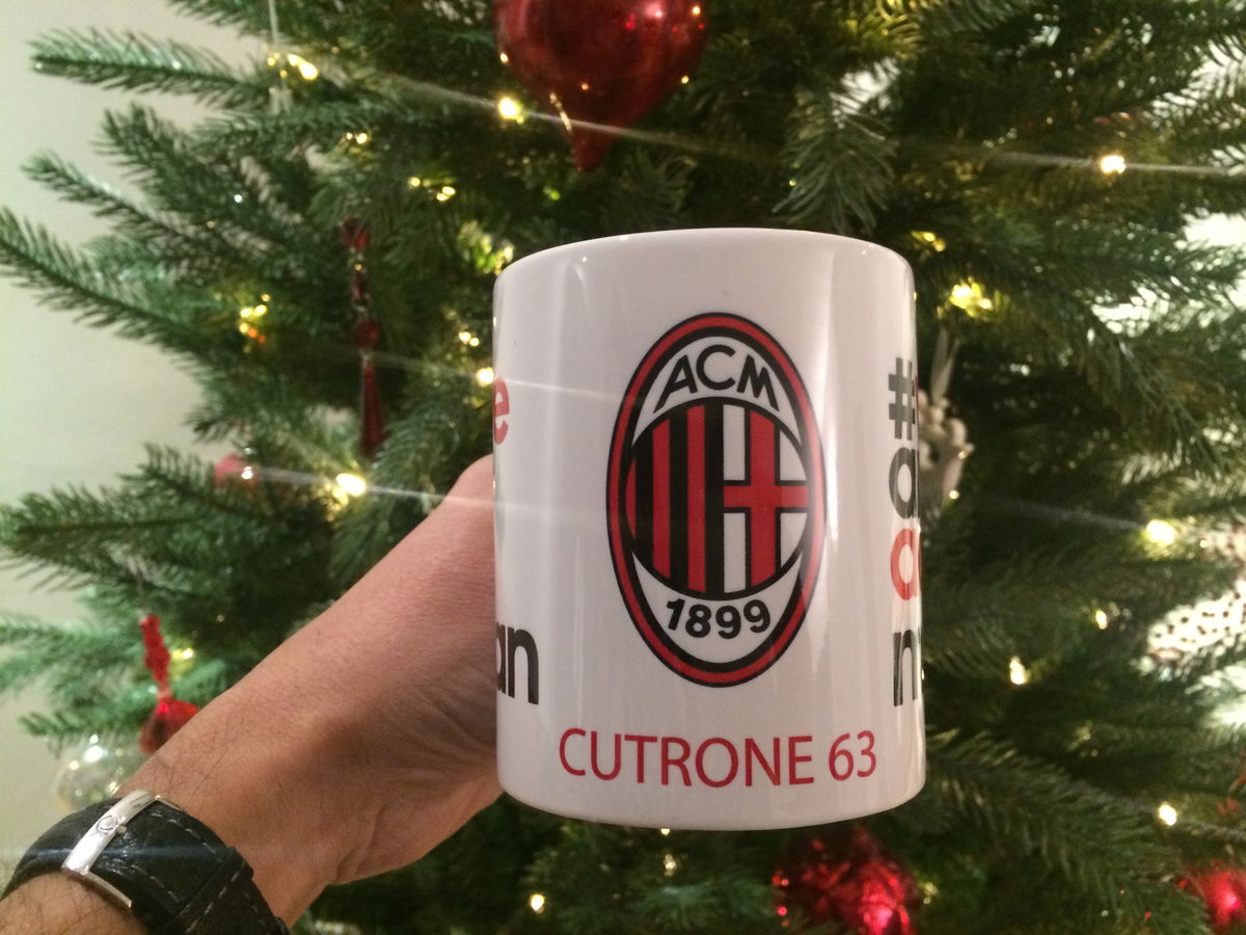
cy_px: 468
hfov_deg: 60.0
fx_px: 1080
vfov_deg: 46.8
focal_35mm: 30
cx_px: 623
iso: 320
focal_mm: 4.12
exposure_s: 1/15
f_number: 2.2
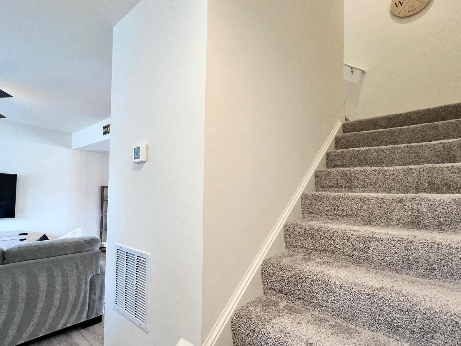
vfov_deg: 74.6
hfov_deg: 91.0
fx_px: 226
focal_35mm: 17
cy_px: 187
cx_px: 223
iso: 125
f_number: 1.8
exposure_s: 1/60
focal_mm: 1.57
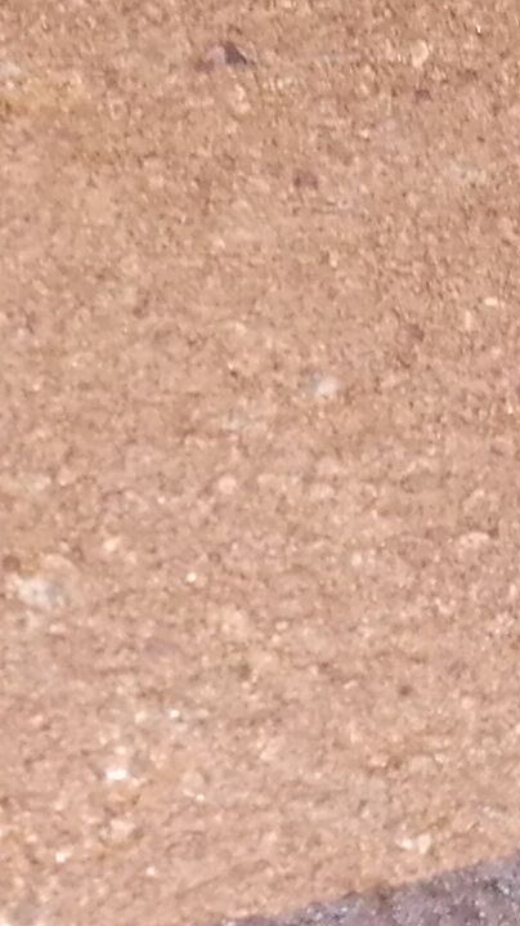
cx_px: -566
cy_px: 122
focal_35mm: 164
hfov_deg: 7.1
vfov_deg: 13.0
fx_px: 4023
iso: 100
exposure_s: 1/100
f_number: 1.8
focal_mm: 3.46
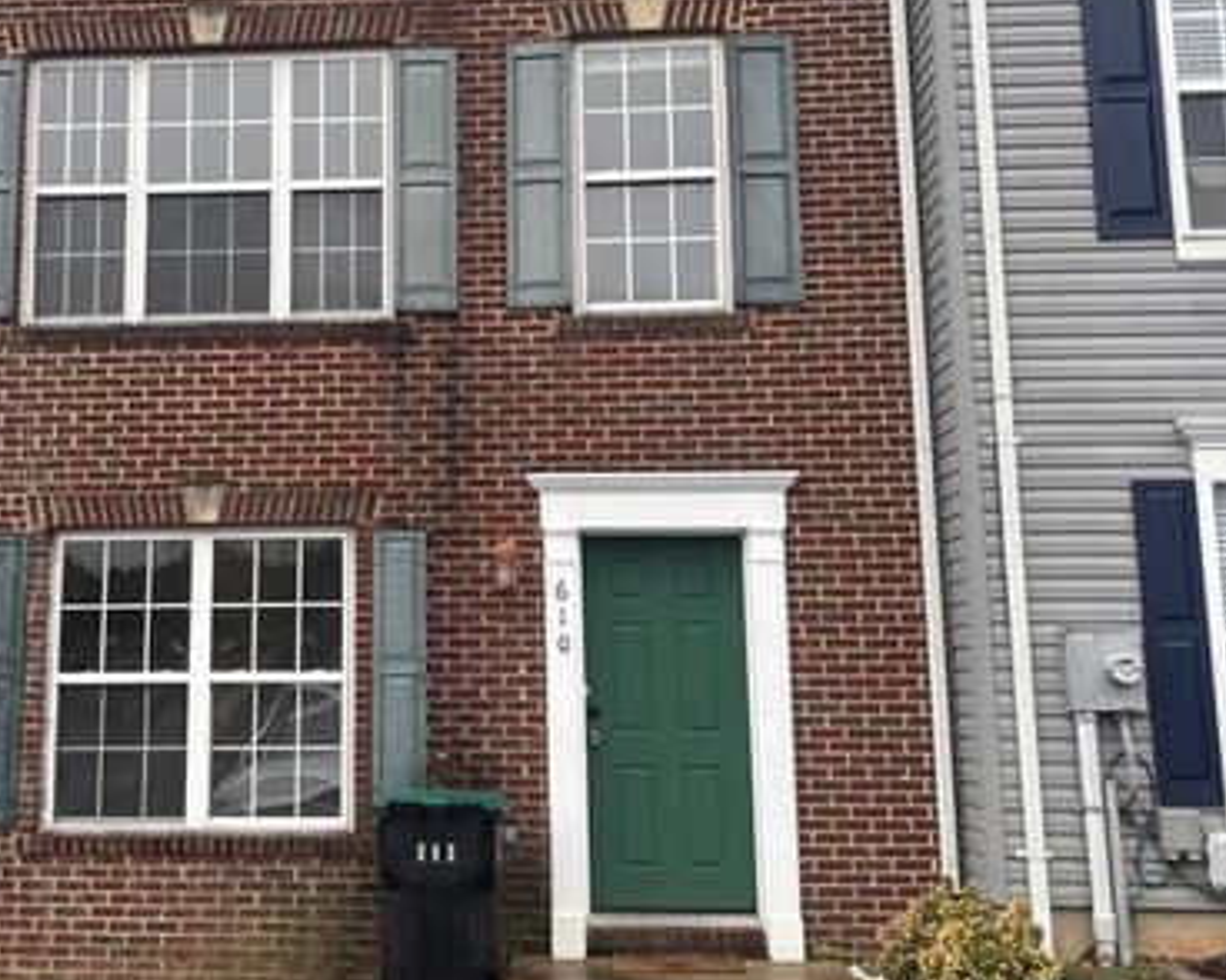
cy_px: 372
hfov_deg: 39.9
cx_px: 406
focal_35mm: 46
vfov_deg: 32.6
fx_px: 1668
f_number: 1.6
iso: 50
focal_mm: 5.96
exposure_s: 1/324
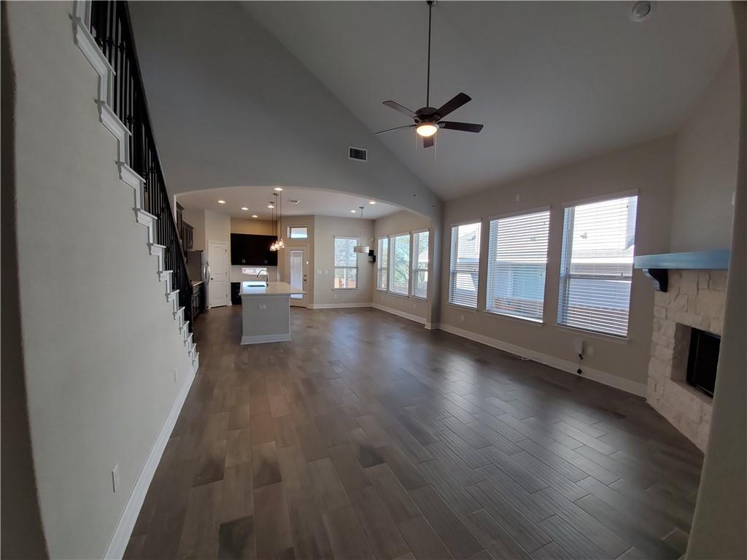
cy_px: 280
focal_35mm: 13
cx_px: 374
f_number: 2.2
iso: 80
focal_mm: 1.8
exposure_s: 1/59
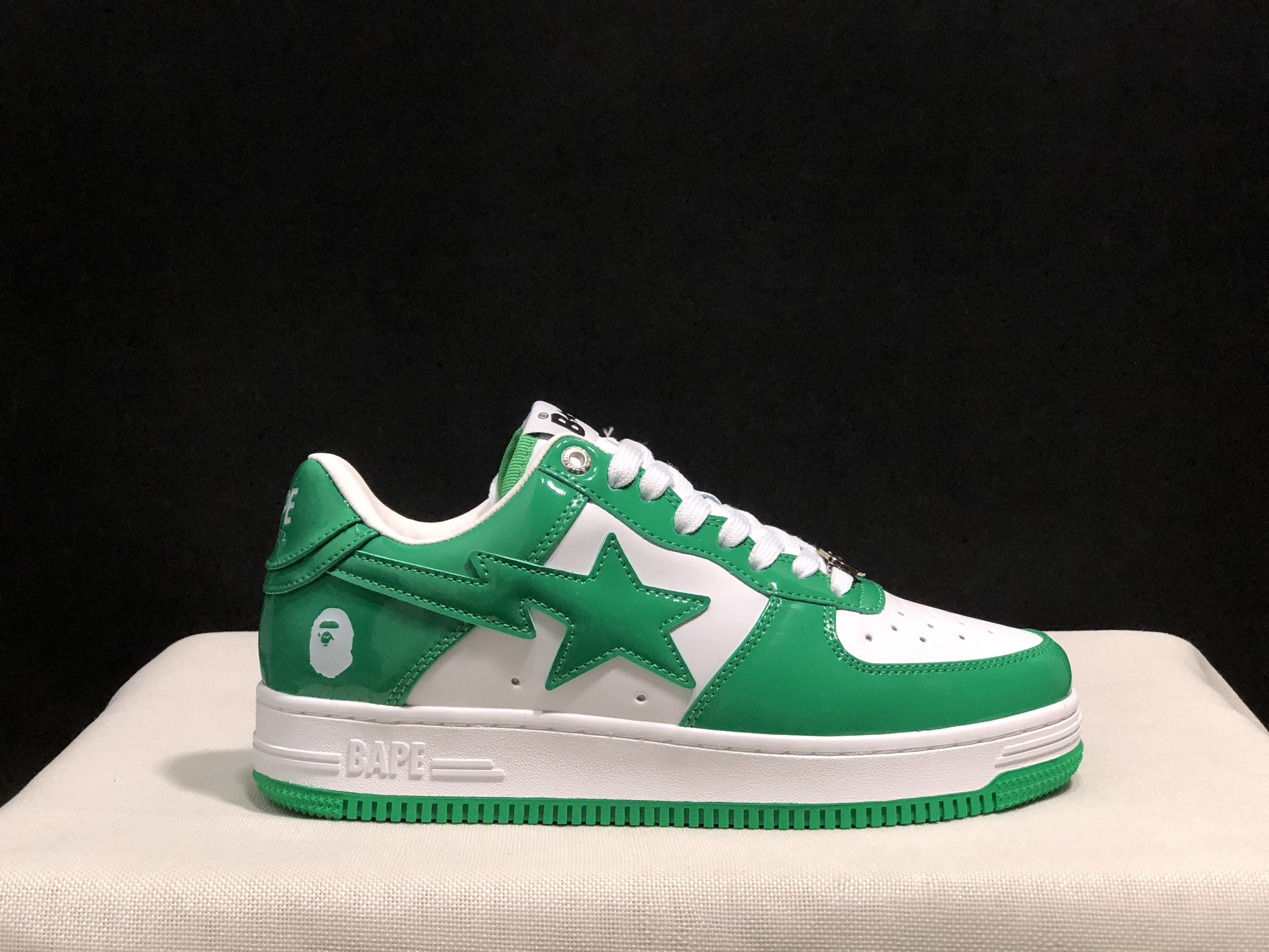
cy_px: 476
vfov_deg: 25.7
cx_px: 634
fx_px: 2090
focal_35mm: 57
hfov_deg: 33.8
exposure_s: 1/30
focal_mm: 6.6
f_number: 2.8
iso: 80
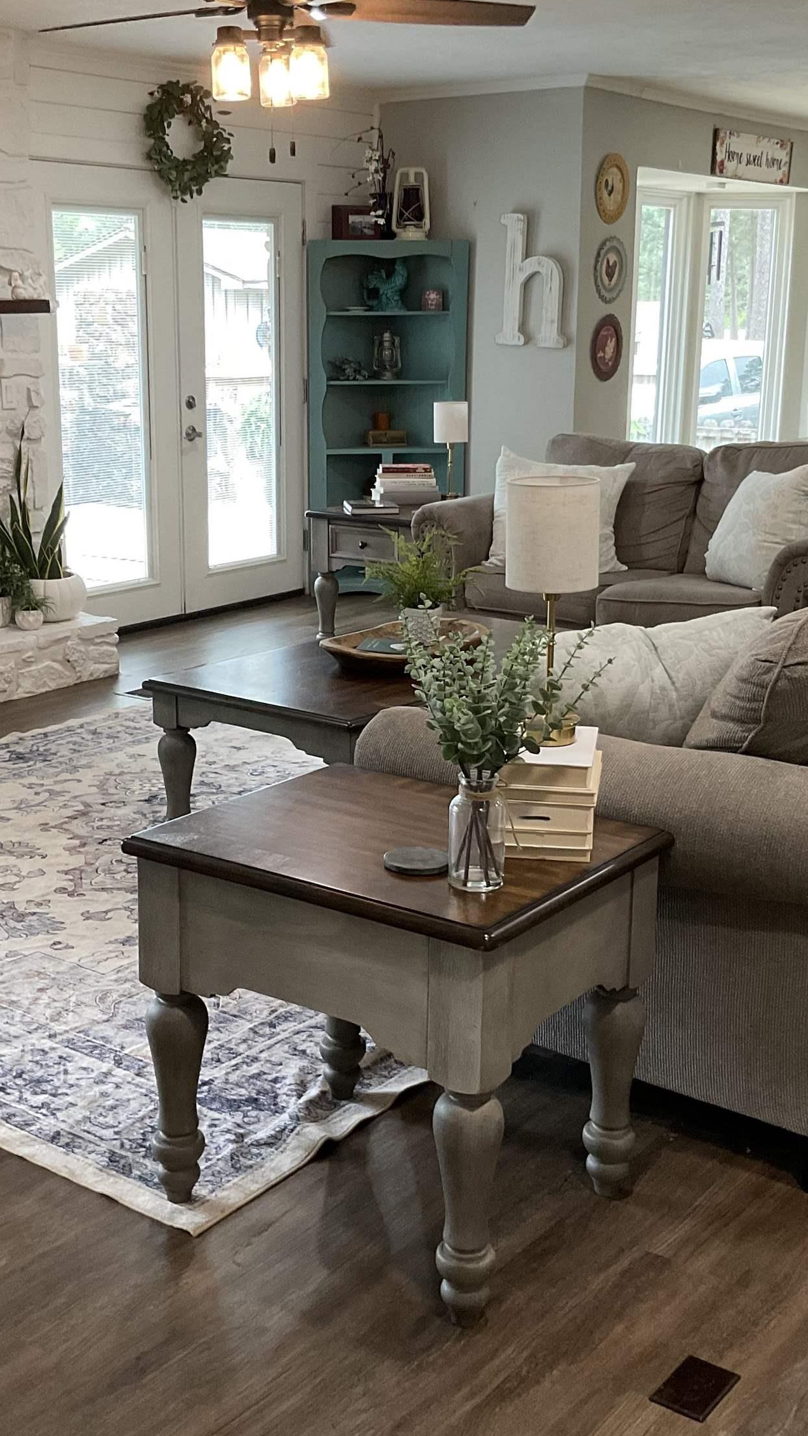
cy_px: 701
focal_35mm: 44
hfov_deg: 27.1
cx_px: 364
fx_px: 1676
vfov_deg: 46.4
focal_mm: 3
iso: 100
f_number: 1.8
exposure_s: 1/60
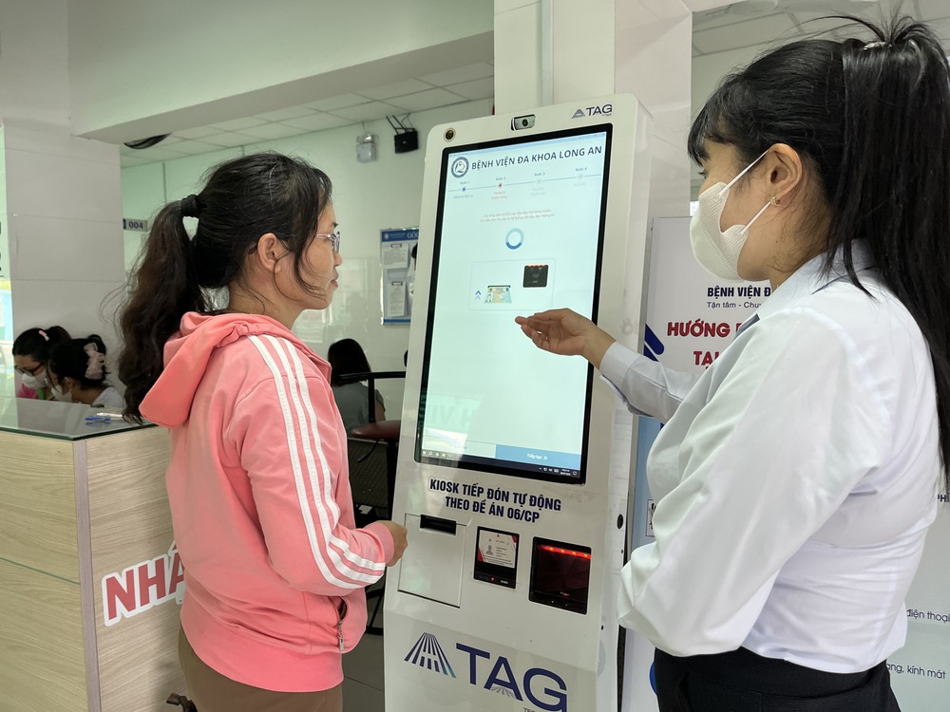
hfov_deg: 67.3
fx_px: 714
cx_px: 475
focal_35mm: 26
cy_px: 356
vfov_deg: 53.1
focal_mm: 5.1
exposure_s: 1/106
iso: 125
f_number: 1.6
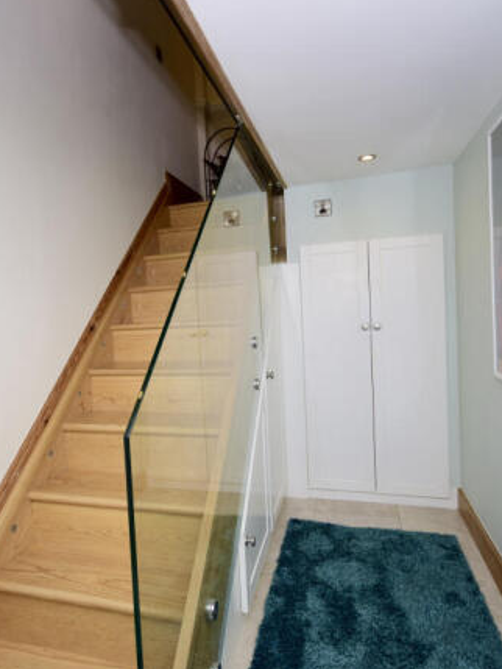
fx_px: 425
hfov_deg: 60.7
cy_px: 333
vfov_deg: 76.4
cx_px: 205
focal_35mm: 22
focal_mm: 10
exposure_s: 1/160
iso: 400
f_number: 4
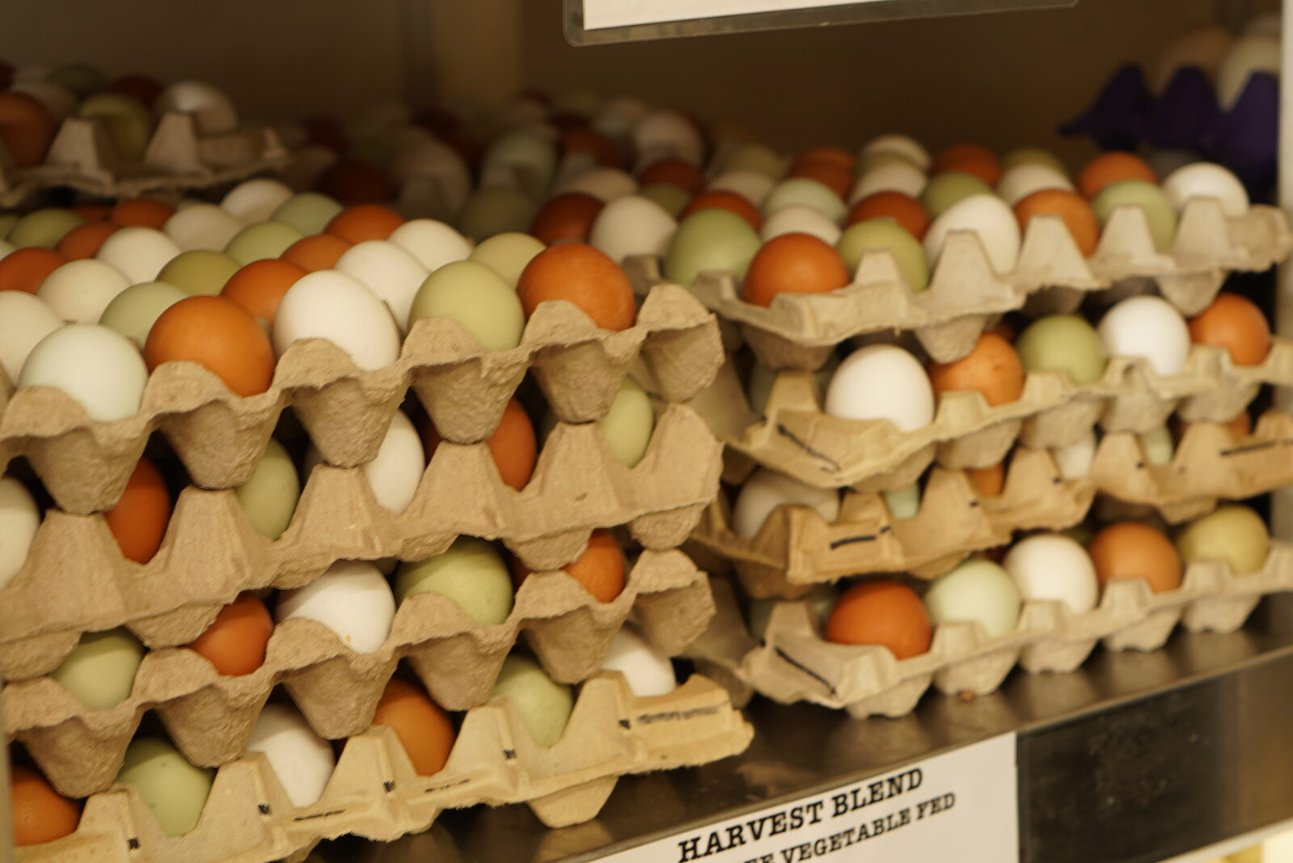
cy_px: 432
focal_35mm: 76
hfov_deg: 26.6
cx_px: 646
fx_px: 2730
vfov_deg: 18.0
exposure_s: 1/15
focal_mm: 51
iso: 160
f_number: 4
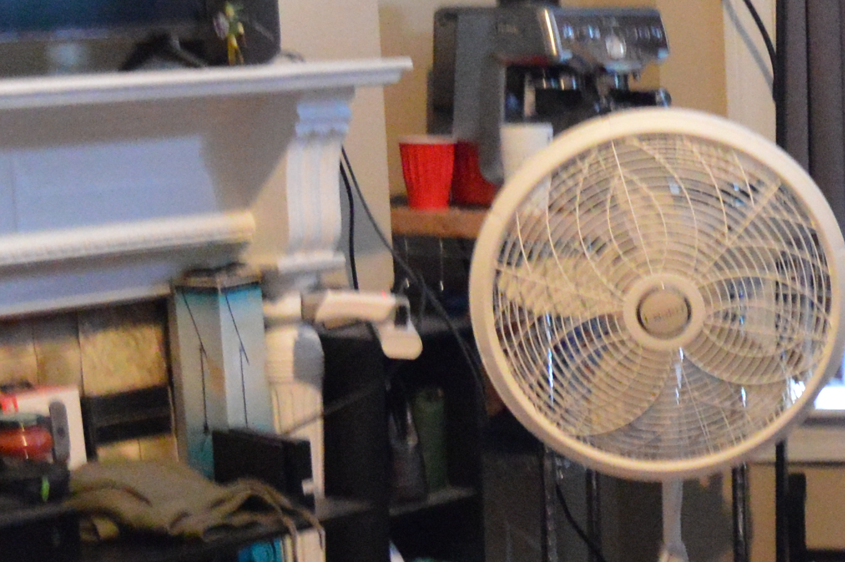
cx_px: 916
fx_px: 2655
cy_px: 553
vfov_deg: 12.0
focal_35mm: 113
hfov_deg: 17.5
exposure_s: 1/30
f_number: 4
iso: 3200
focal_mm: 17
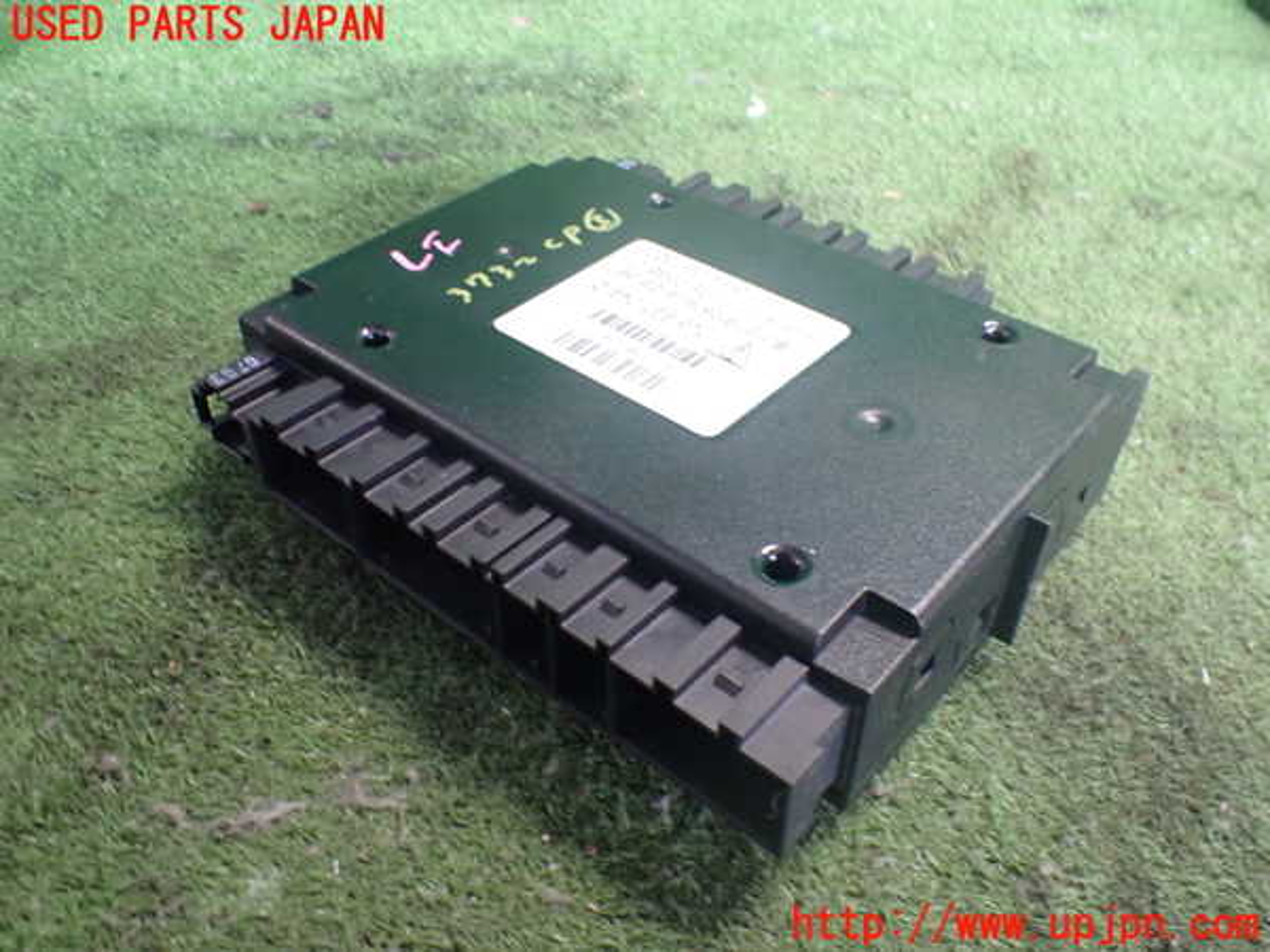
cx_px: 635
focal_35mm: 30
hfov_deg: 60.0
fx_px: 1101
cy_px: 476
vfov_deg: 46.8
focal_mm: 5.4
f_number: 2.3
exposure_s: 1/40
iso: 800
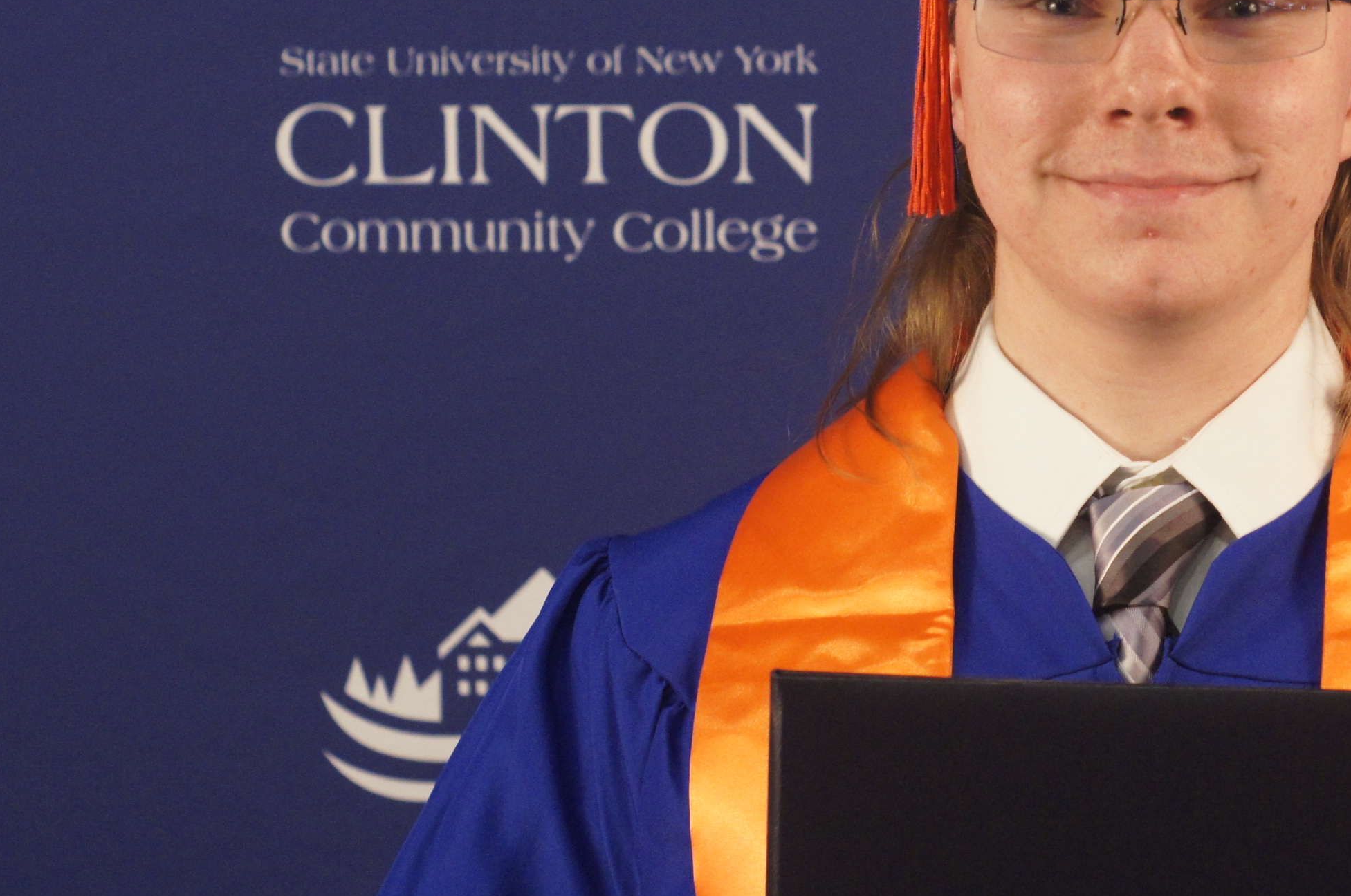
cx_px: 1131
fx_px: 5134
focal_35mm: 137
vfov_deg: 10.0
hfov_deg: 14.9
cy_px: 213
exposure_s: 1/80
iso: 1600
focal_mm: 50
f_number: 4.5
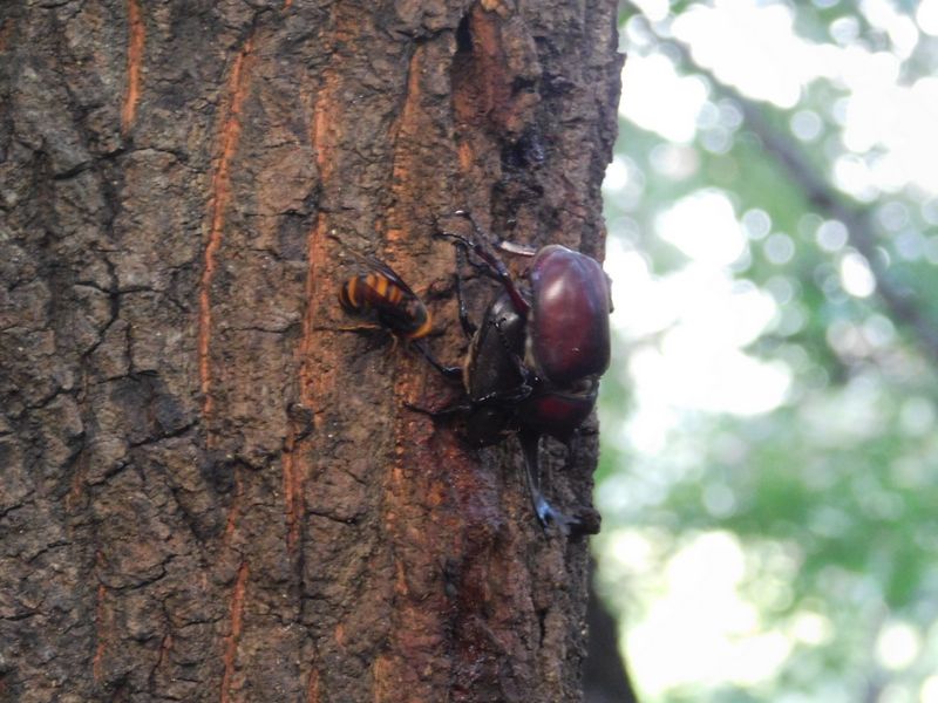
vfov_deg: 5.1
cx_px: 469
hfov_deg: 6.7
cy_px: 352
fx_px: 7967
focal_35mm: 294
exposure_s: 1/25
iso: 800
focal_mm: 52.2
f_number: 5.7
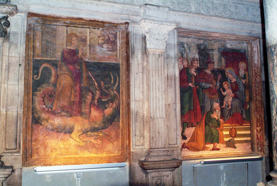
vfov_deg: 37.0
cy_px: 93
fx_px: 277
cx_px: 138
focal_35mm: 36
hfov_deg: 53.1
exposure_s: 1/45
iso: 160
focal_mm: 24
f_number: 5.6
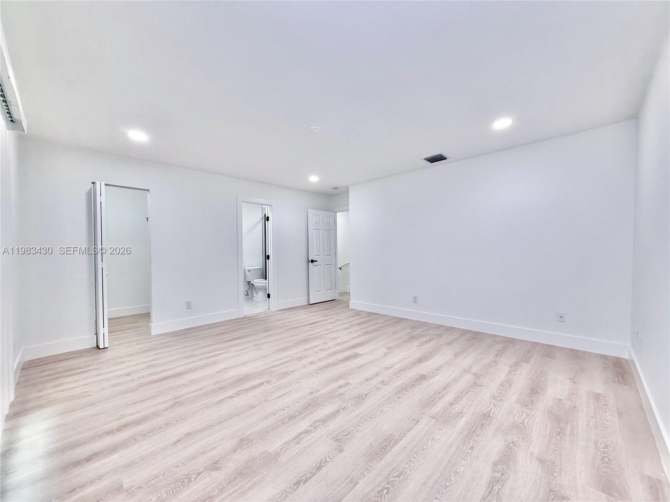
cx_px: 335
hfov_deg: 102.1
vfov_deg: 85.7
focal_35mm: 14
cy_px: 251
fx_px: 271
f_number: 2.2
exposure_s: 1/120
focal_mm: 2.22
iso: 125
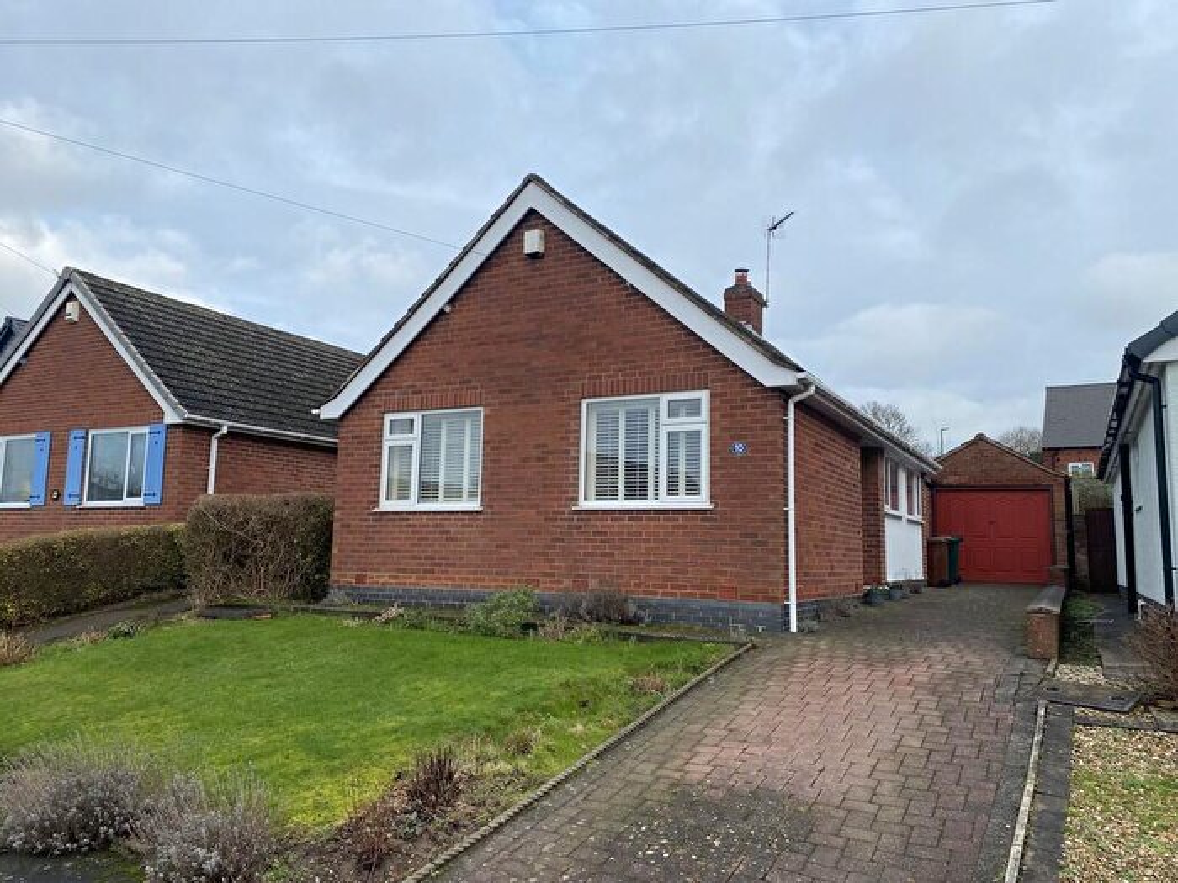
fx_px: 885
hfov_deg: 67.3
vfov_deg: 53.1
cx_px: 589
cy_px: 442
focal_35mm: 26
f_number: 1.8
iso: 32
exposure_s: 1/981
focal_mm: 4.25
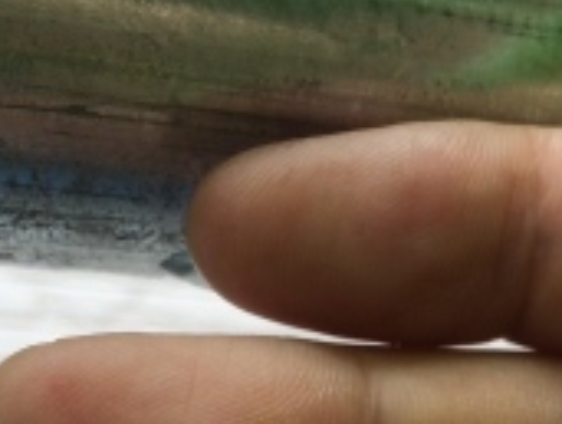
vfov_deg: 13.4
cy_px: 608
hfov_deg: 17.5
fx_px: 1708
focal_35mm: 105
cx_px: 733
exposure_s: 1/695
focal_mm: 4.12
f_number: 2.2
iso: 32
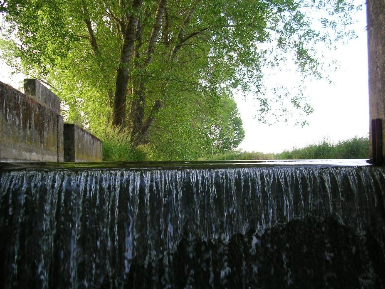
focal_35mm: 42
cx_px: 198
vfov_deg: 34.3
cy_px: 156
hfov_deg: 44.8
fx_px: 467
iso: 50
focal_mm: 5.8
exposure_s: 1/167
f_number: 2.8
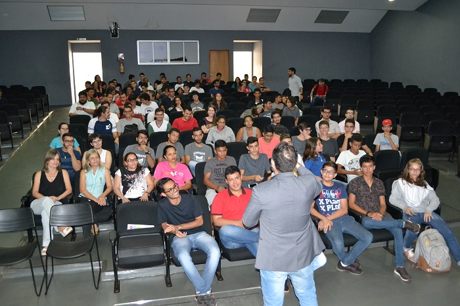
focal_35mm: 33
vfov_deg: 39.9
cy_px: 153
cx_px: 230
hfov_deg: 57.2
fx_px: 421
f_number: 3.8
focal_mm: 22
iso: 3200
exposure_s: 1/60
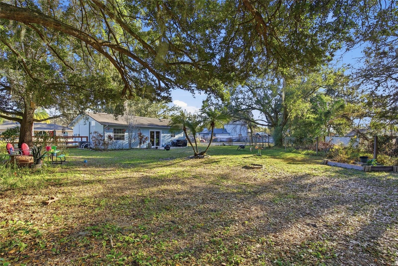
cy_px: 133
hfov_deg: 96.7
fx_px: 177
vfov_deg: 73.8
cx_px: 199
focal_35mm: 16
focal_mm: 16
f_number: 8
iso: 100
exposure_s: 1/500
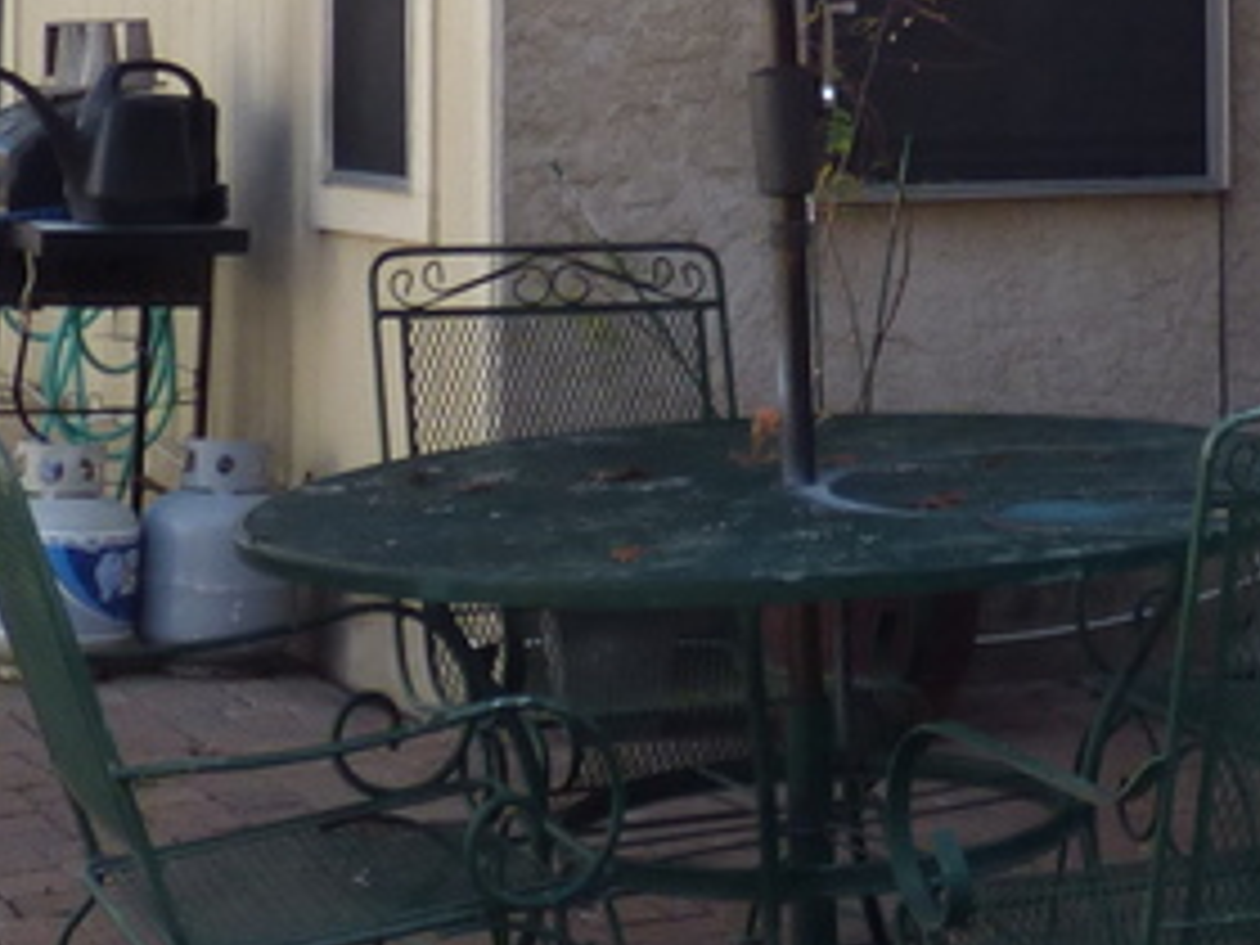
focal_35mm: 103
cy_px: -248
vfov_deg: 13.9
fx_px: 3749
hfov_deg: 19.0
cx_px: 896
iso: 100
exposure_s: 1/250
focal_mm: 3.58
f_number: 2.8
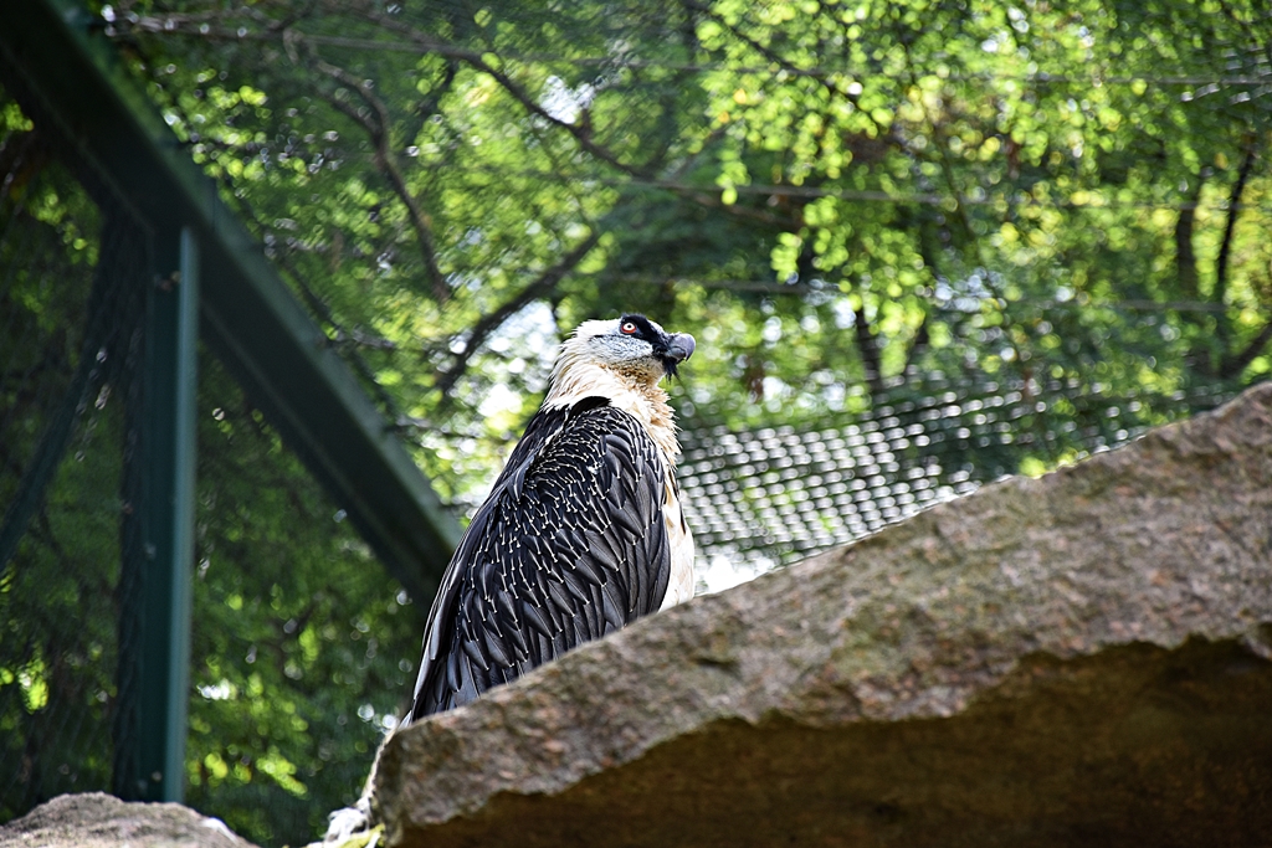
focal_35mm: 210
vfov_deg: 6.5
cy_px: 424
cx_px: 636
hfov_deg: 9.8
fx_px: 7421
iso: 400
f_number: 5.6
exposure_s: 1/250
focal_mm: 140
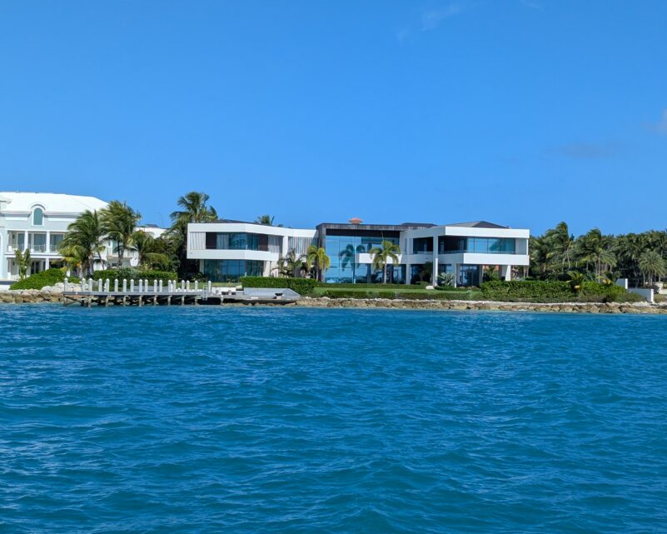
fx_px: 1185
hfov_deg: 31.4
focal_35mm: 60
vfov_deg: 25.4
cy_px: 248
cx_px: 400
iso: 43
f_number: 1.85
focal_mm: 6.81
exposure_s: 1/4219
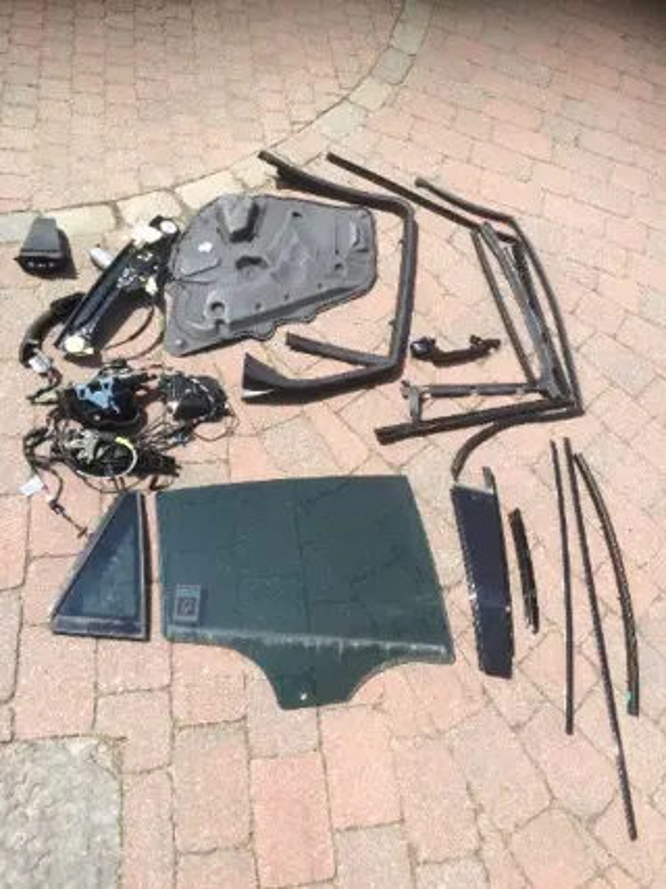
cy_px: 444
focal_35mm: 29
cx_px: 333
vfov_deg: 61.7
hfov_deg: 48.2
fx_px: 744
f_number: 2.2
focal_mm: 4.15
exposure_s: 1/1325
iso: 32
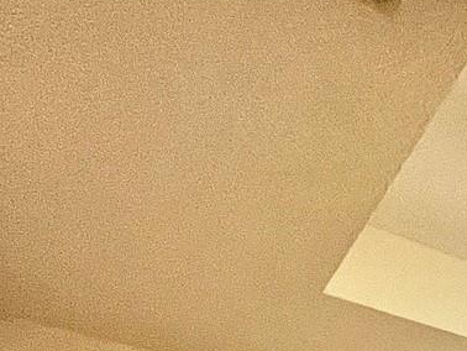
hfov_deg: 21.0
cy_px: 724
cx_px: 870
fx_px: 742
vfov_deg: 17.6
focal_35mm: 55
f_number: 1.8
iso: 200
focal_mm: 1.57
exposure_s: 1/60
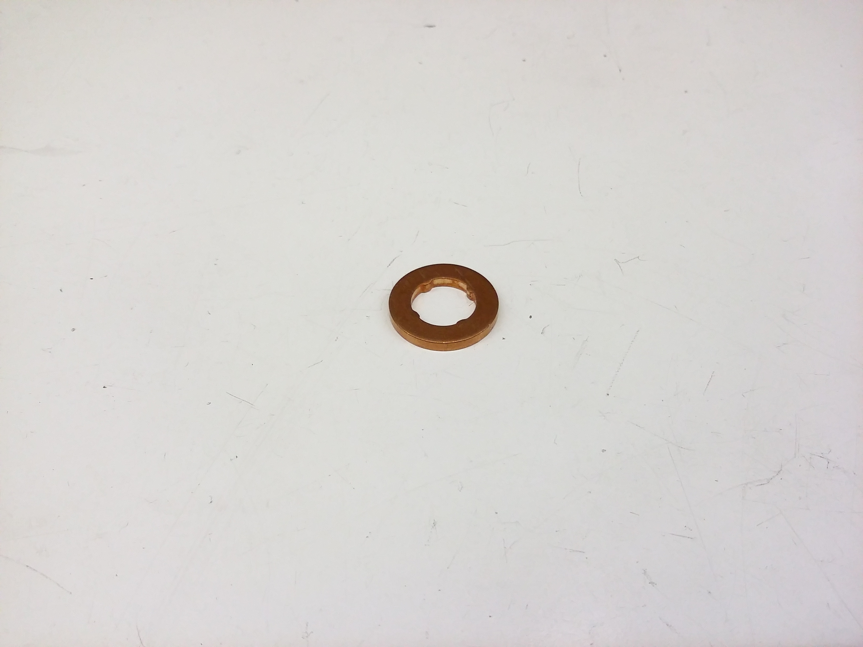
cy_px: 324
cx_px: 432
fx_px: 798
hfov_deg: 56.8
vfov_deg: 44.2
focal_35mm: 32
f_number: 2.4
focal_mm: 3.4
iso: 200
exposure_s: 1/24
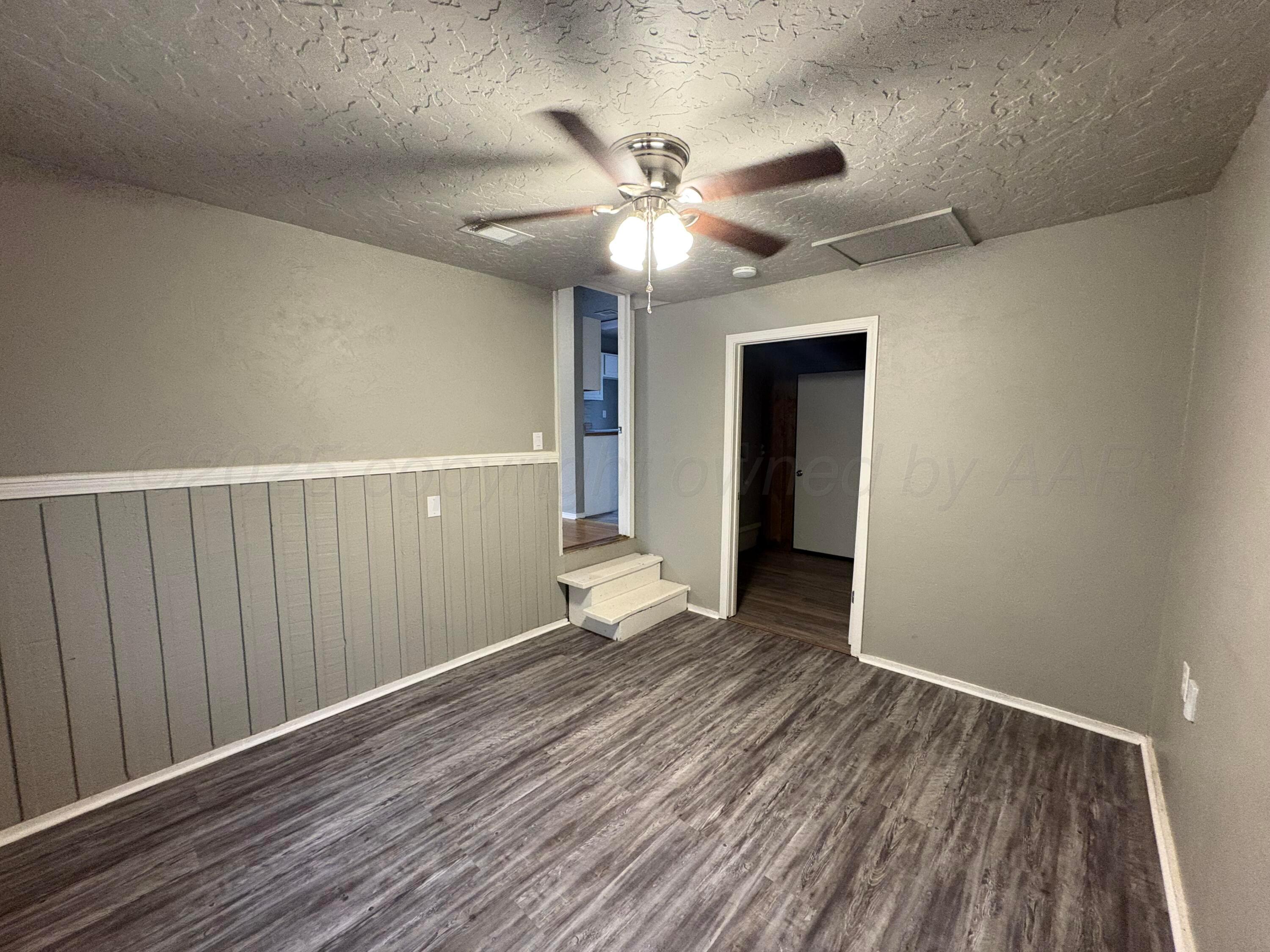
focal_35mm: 14
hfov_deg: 102.1
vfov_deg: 85.7
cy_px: 476
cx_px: 635
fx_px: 514
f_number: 2.2
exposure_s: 1/60
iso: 500
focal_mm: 2.22
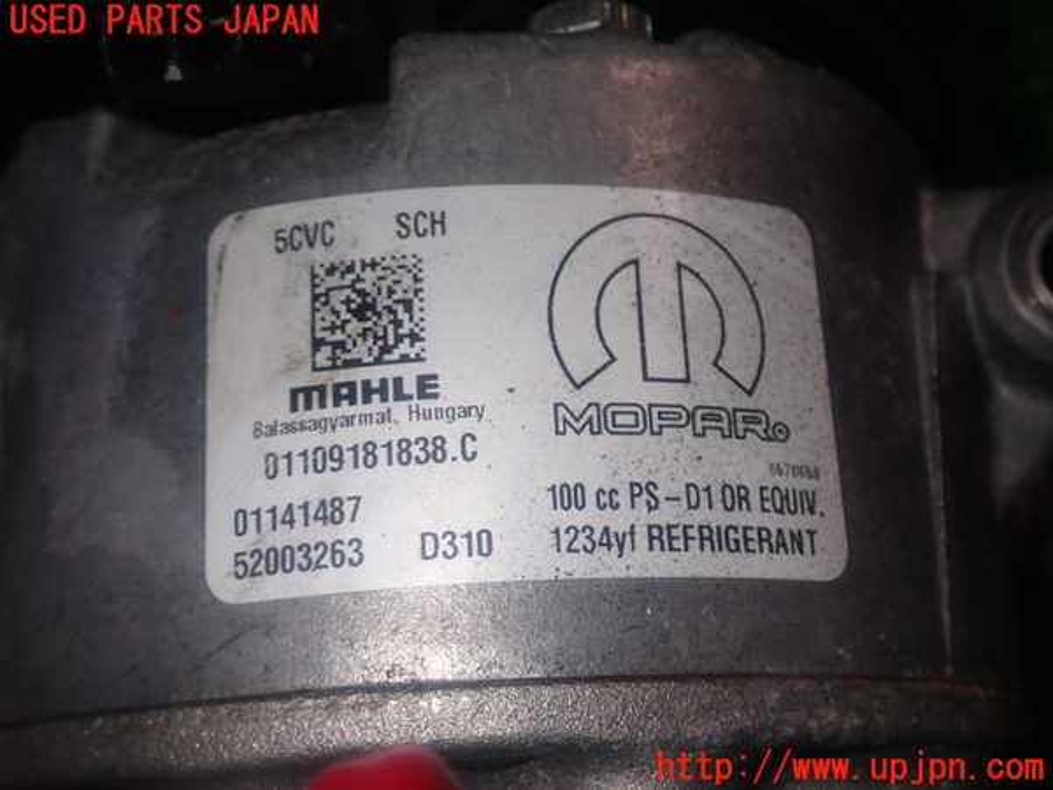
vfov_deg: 29.1
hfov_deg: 38.2
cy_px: 395
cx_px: 526
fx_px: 1521
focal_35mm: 50
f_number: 9
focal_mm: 9.01
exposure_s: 1/50
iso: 200
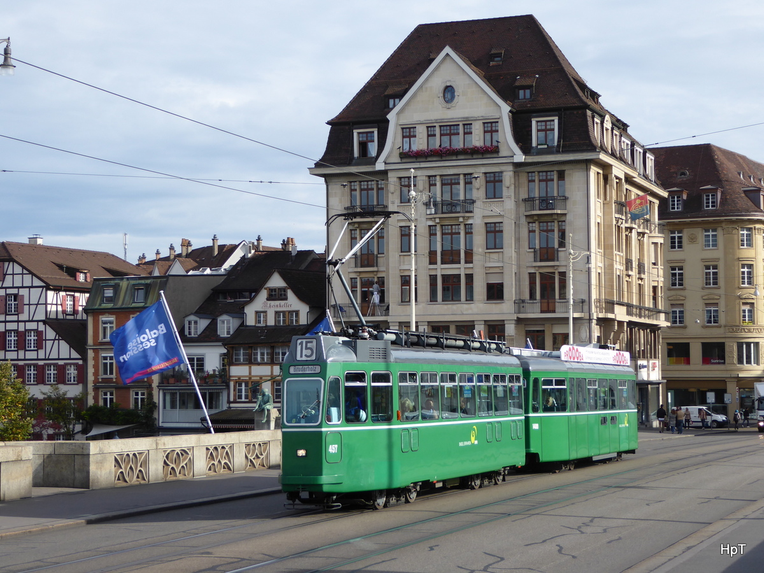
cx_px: 382
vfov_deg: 19.6
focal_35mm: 75
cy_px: 286
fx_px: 1655
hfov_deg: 26.0
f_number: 4.5
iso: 80
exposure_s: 1/320
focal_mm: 12.5
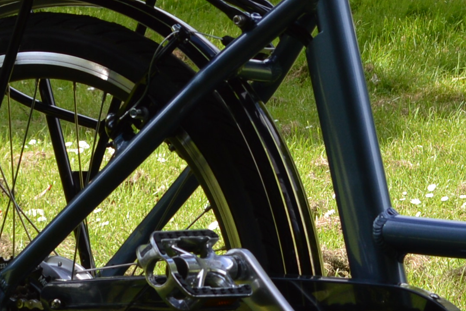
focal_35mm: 150
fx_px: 1941
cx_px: 456
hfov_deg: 13.5
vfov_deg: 9.1
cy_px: -9
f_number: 7.1
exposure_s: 1/200
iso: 100
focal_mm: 18
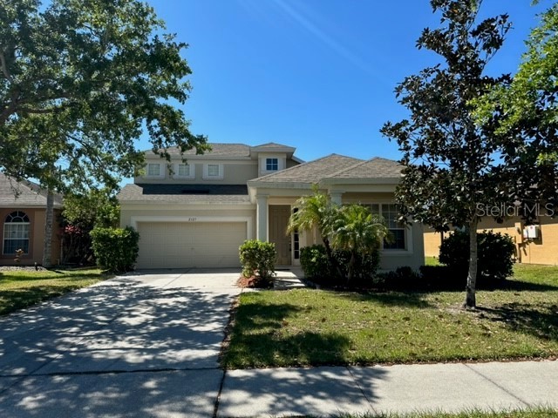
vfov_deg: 56.8
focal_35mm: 24
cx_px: 279
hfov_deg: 71.6
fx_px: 387
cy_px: 209
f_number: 1.78
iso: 80
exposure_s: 1/3597
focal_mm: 6.86
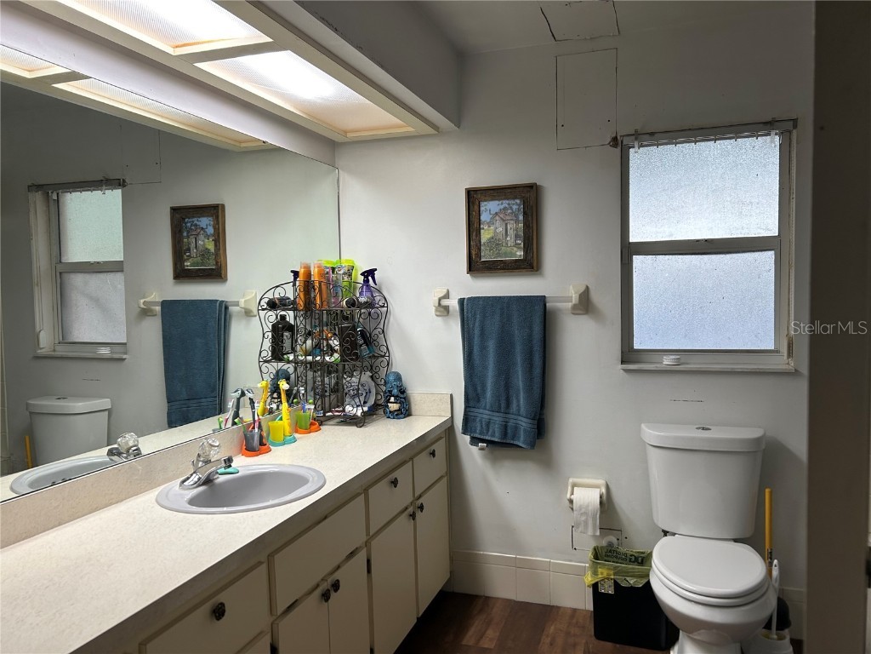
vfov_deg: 53.1
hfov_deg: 67.3
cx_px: 436
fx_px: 654
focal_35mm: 26
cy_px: 327
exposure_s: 1/120
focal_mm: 5.7
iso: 64
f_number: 1.5
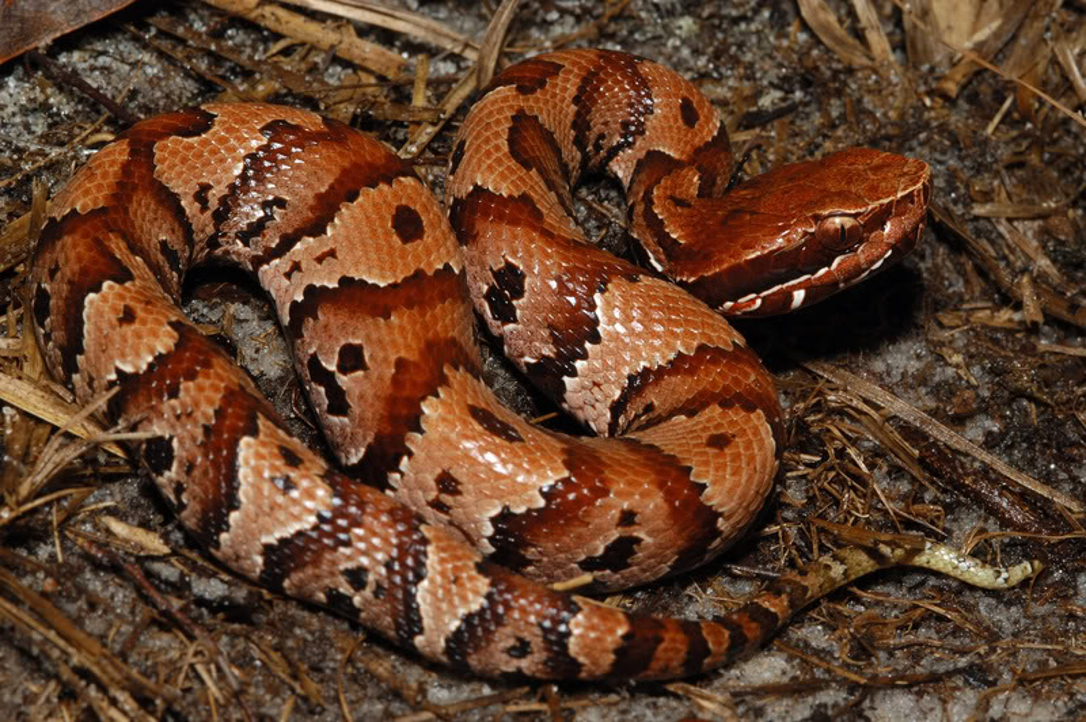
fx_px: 4747
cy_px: 361
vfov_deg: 8.7
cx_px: 543
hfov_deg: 13.1
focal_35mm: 158
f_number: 22
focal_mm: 105
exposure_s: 1/125
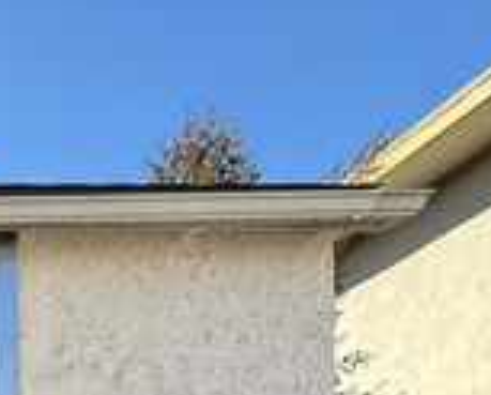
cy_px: 652
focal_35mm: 57
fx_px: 830
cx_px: -298
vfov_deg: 20.9
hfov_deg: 23.8
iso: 50
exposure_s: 1/1050
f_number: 2.2
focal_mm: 2.22
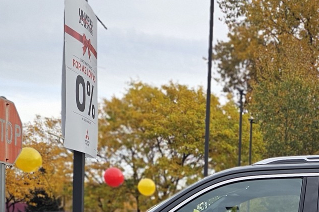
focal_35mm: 77
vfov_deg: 16.4
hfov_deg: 25.1
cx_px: 318
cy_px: 300
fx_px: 682
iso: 20
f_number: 1.7
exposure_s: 1/222
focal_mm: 6.3
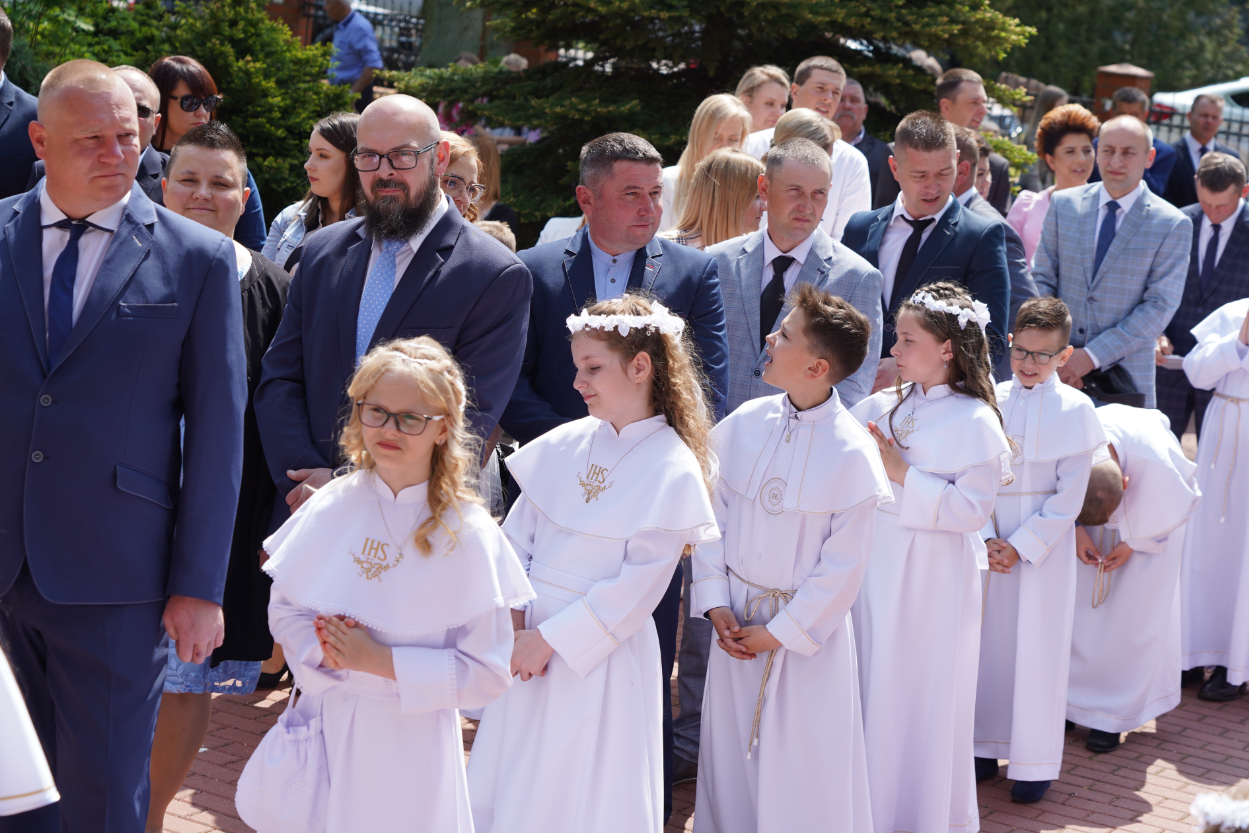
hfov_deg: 26.6
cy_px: 412
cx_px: 625
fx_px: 2637
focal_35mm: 76
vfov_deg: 18.0
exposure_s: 1/200
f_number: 5.6
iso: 100
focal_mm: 73
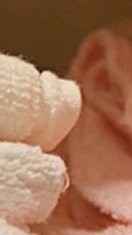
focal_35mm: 265
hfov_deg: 4.5
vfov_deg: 8.1
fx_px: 1647
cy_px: -9
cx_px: 264
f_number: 3.8
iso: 560
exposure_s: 1/60
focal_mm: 24
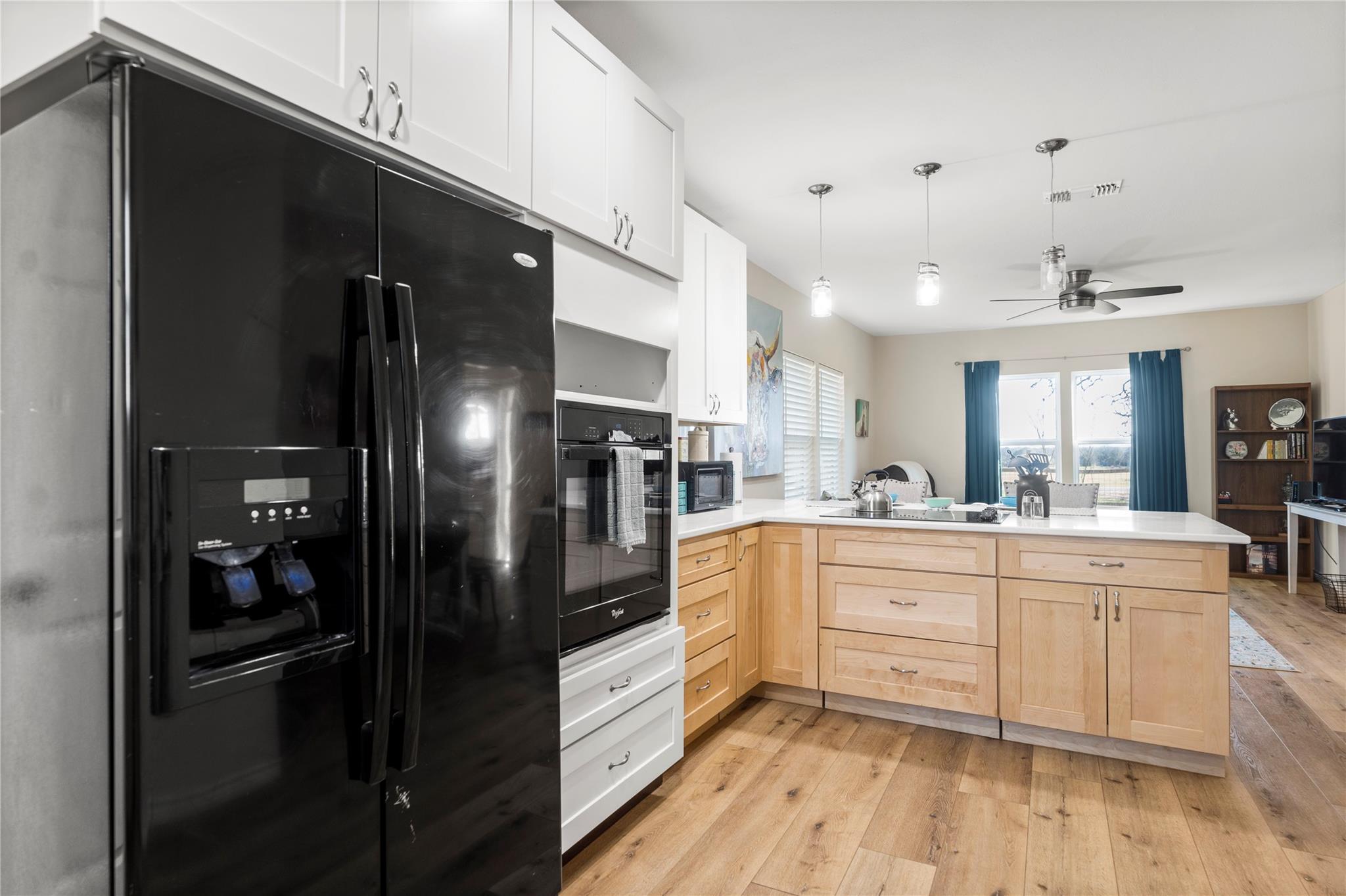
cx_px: 673
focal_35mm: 18
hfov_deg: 90.0
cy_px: 448
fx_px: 673
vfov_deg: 67.3
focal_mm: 18
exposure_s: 1/4
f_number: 8
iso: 250
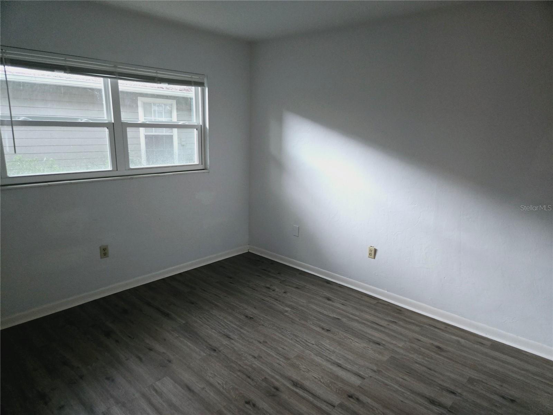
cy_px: 208
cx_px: 276
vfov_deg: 58.9
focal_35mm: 23
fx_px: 367
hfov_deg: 73.9
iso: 1250
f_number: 1.8
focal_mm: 5.4
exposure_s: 1/60
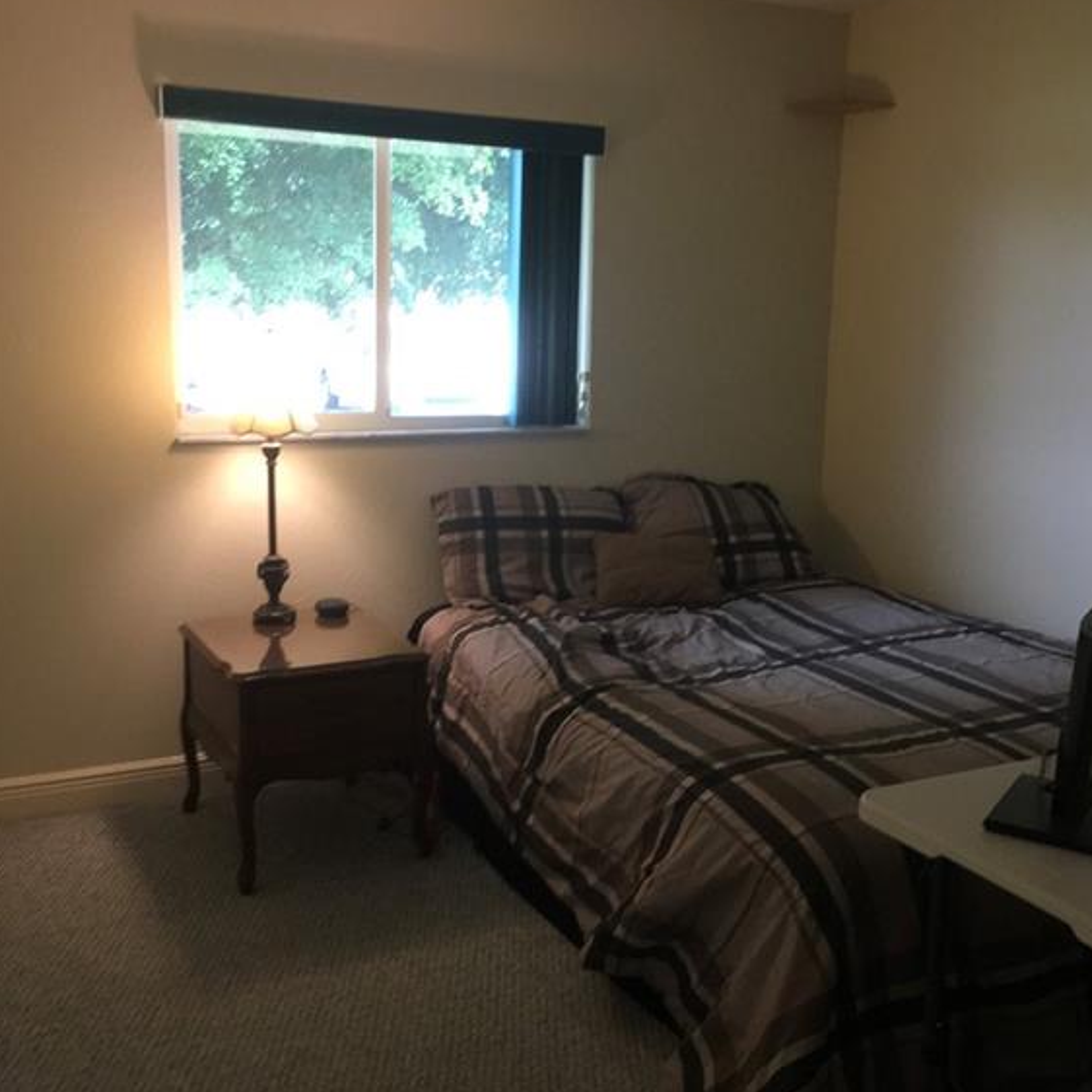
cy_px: 538
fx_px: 1249
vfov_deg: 47.2
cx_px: 548
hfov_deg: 47.2
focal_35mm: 35
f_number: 2.2
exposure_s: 1/30
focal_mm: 4.15
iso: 200
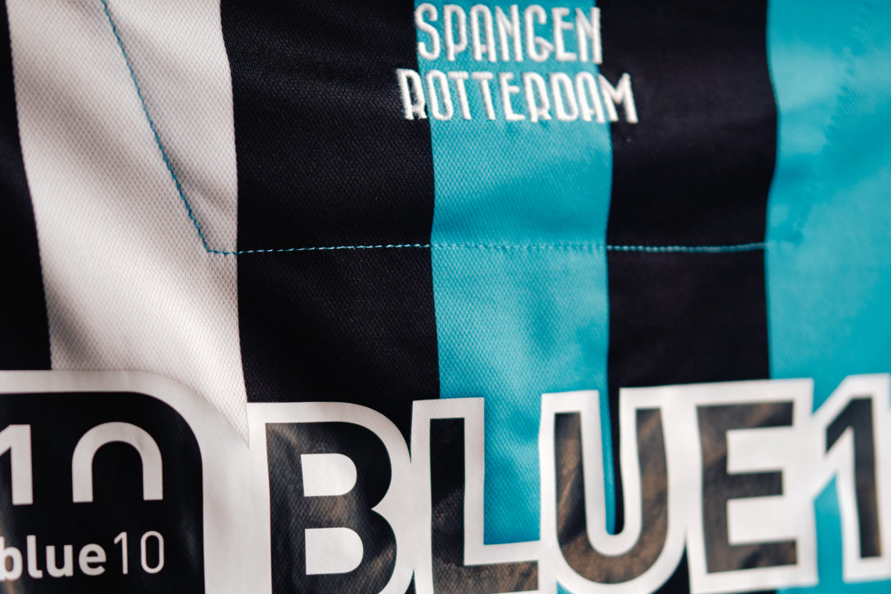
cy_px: 523
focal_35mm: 77
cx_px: 432
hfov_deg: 26.3
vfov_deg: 17.5
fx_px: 1906
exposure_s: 1/160
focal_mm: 27
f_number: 1.2
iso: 100
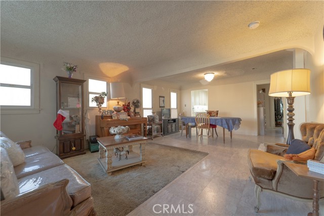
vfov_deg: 81.2
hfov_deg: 104.2
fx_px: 126
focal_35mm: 14
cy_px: 108
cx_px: 162
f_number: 6.3
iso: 100
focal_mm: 14
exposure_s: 1/3
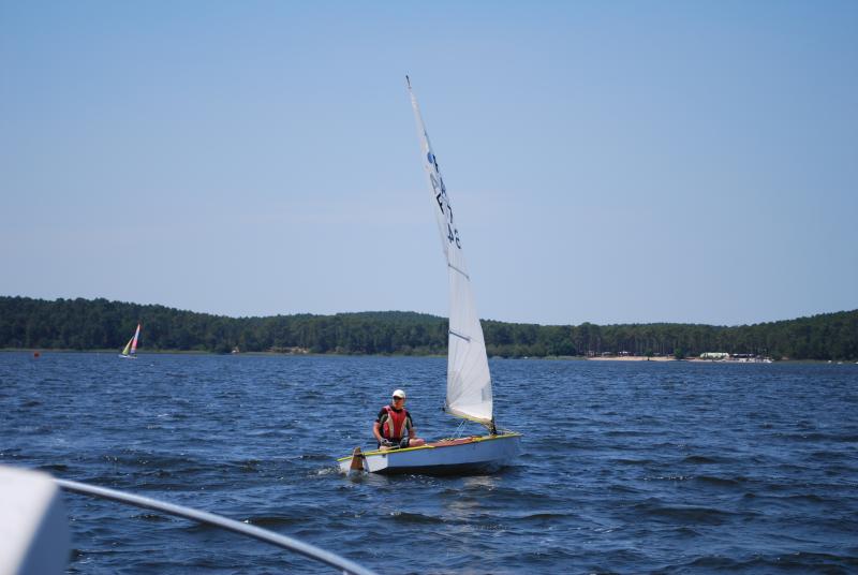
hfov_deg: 24.6
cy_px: 288
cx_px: 429
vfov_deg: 16.6
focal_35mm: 82
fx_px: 1969
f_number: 5.6
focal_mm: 55
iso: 100
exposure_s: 1/500
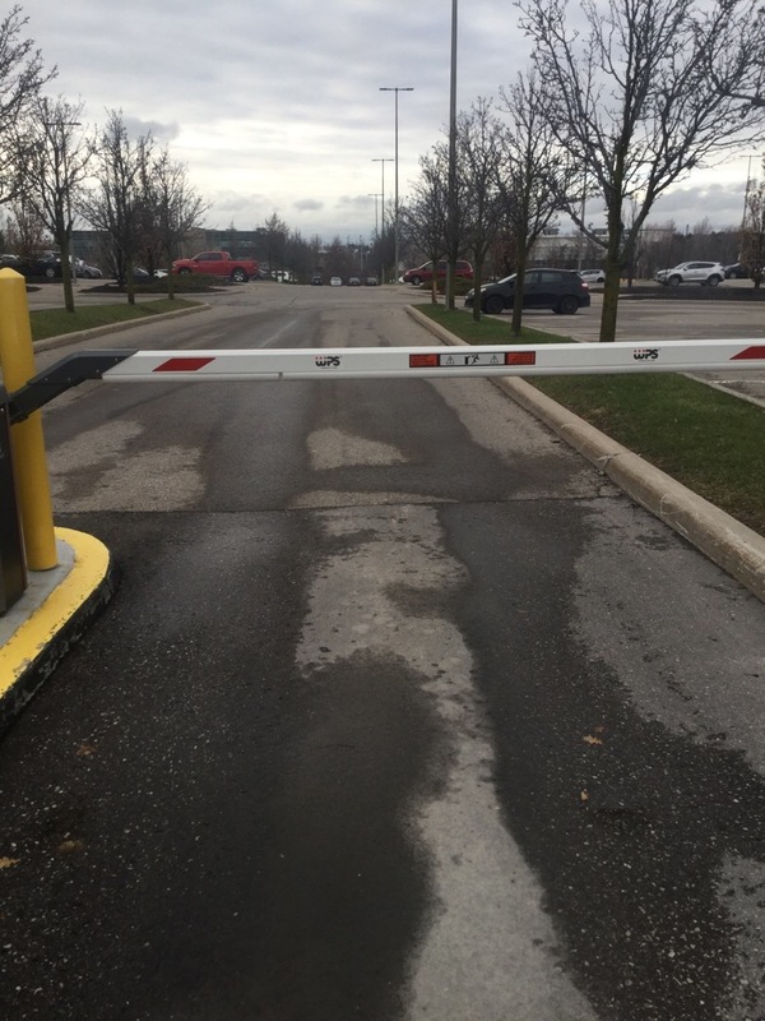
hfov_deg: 45.4
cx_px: 382
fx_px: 913
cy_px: 510
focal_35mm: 31
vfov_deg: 58.4
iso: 25
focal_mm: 3.3
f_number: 2.4
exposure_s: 1/327
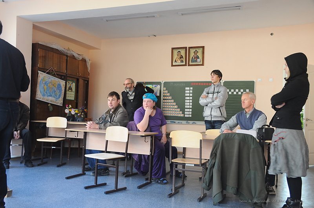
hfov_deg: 53.2
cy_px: 104
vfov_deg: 36.8
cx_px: 157
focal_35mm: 36
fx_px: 314
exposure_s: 1/13
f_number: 8
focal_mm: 24
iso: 640
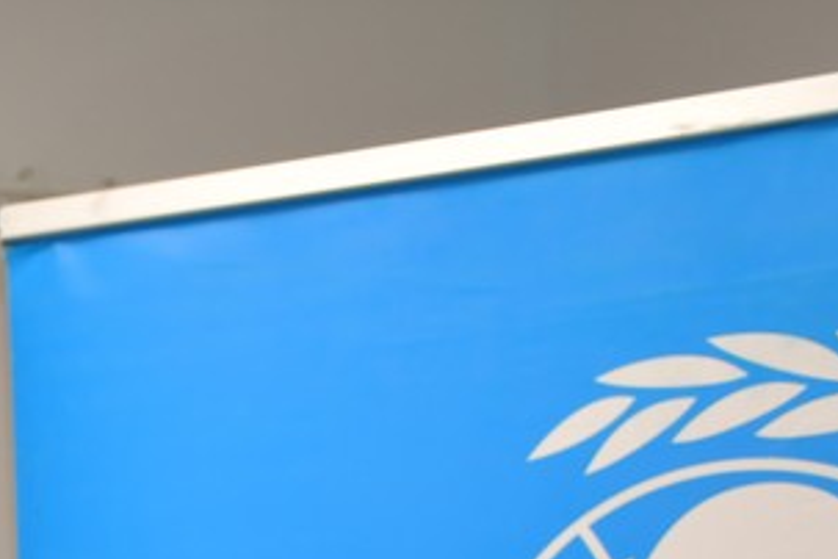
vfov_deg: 9.9
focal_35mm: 132
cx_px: -382
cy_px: 940
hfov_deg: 14.6
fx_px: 3072
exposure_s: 1/80
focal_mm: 26
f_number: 3.8
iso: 400
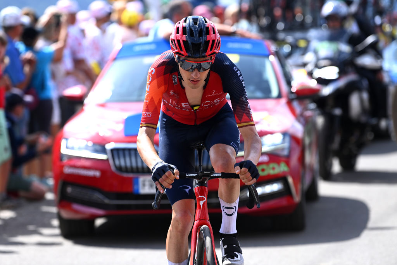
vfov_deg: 6.9
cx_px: 198
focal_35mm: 200
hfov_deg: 10.3
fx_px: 2206
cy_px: 132
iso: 320
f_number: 4.5
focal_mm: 200
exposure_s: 1/1600
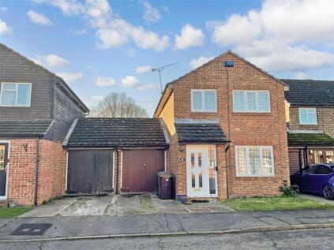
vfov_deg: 48.2
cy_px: 125
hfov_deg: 61.7
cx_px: 167
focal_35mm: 29
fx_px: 280
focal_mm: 3
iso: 16
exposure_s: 1/1150
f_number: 1.8
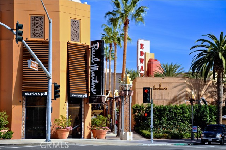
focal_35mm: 99
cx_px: 113
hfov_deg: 20.6
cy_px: 75
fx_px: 621
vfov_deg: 13.8
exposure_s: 1/640
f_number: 6.3
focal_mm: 66
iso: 200
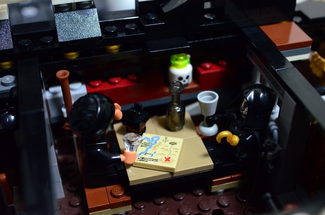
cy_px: 108
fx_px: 378
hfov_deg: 46.5
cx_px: 162
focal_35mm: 42
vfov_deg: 31.8
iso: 2800
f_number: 4.5
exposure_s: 1/30
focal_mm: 28
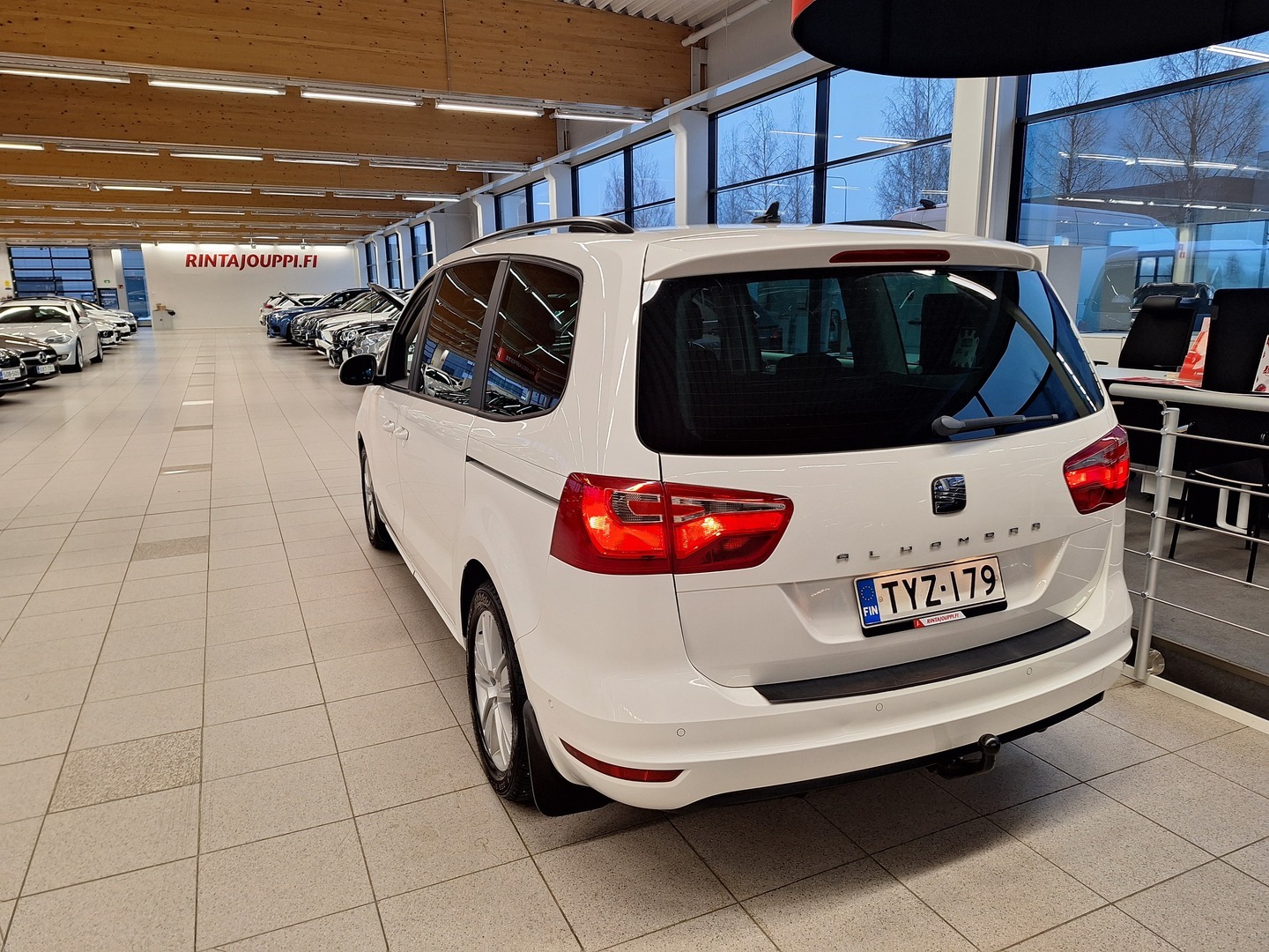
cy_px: 476
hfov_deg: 73.9
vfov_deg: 58.9
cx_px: 634
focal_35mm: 23
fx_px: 843
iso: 80
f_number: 1.8
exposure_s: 1/50
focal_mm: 5.54
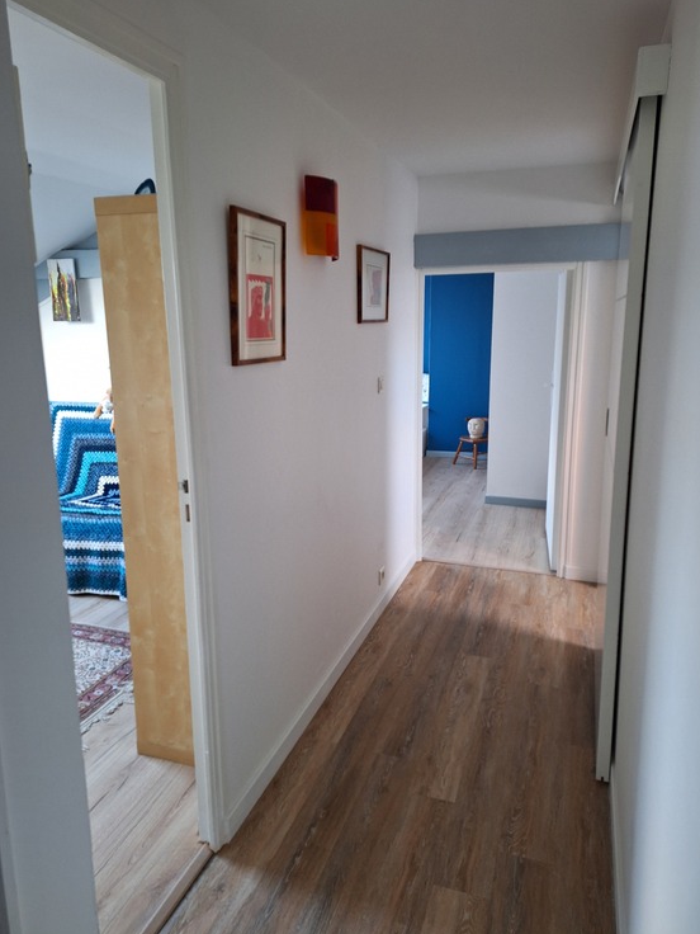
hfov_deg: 56.8
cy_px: 452
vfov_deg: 71.6
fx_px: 647
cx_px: 344
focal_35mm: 24
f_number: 1.8
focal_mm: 5.54
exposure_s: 1/33
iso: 320
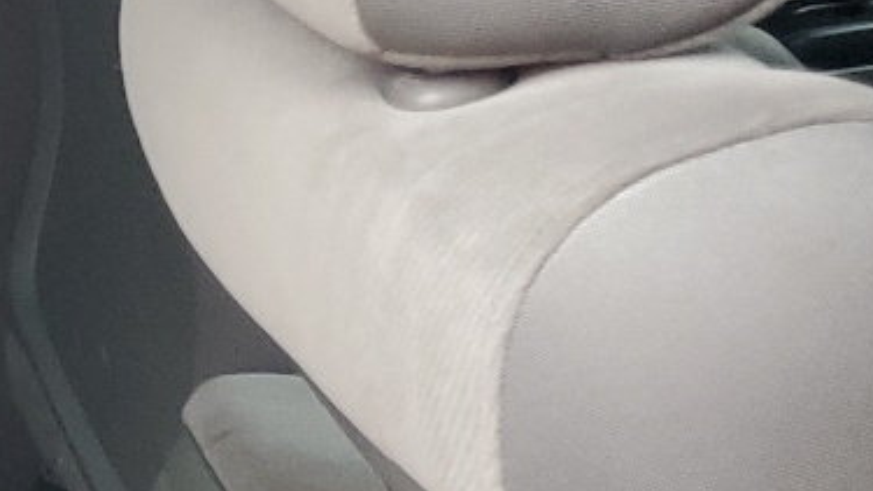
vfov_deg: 10.0
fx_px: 2801
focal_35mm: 121
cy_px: 30
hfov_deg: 14.6
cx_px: -885
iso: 91
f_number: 1.5
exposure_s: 1/120
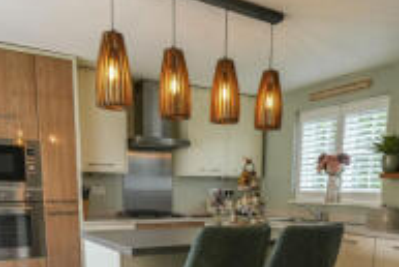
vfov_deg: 33.0
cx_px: 217
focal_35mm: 37
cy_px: 268
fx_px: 410
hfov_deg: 51.8
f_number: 4
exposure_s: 1/160
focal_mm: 10
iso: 800
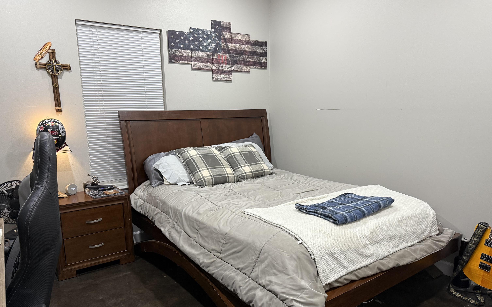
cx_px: 243
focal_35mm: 26
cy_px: 178
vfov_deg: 47.4
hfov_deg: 70.4
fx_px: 349
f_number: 1.78
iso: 250
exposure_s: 1/60
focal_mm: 6.76
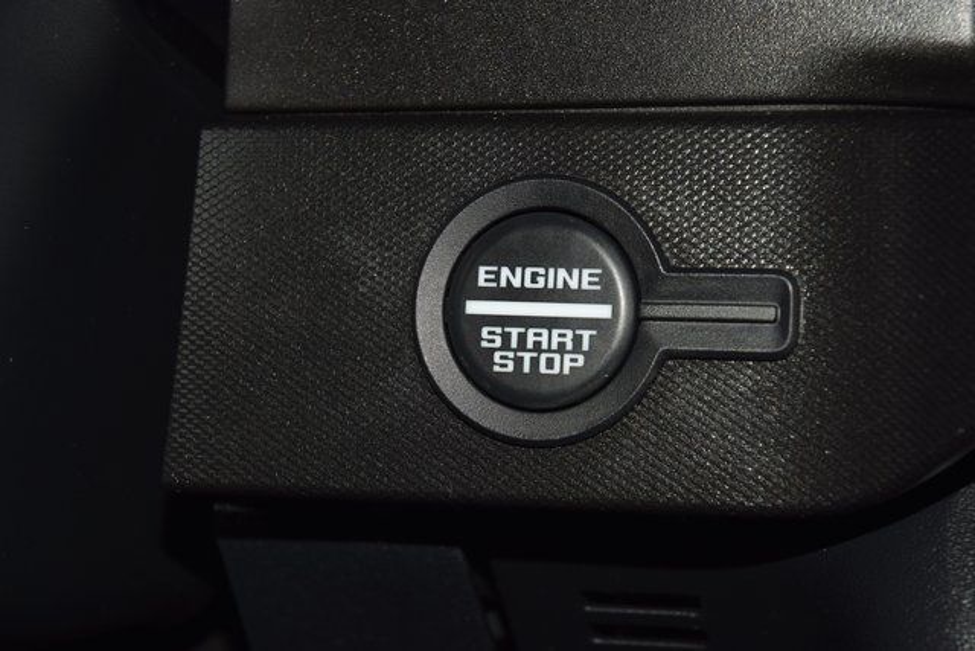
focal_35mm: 105
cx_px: 488
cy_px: 326
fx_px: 2844
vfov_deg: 13.0
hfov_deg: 19.5
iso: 100
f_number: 8
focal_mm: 70
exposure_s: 1/125
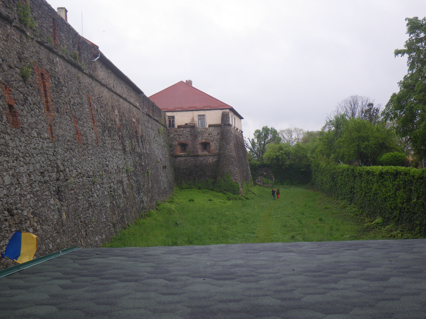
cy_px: 160
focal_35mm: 42
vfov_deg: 34.3
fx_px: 517
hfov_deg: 44.8
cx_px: 213
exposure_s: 1/80
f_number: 4.2
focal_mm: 7.5
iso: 50
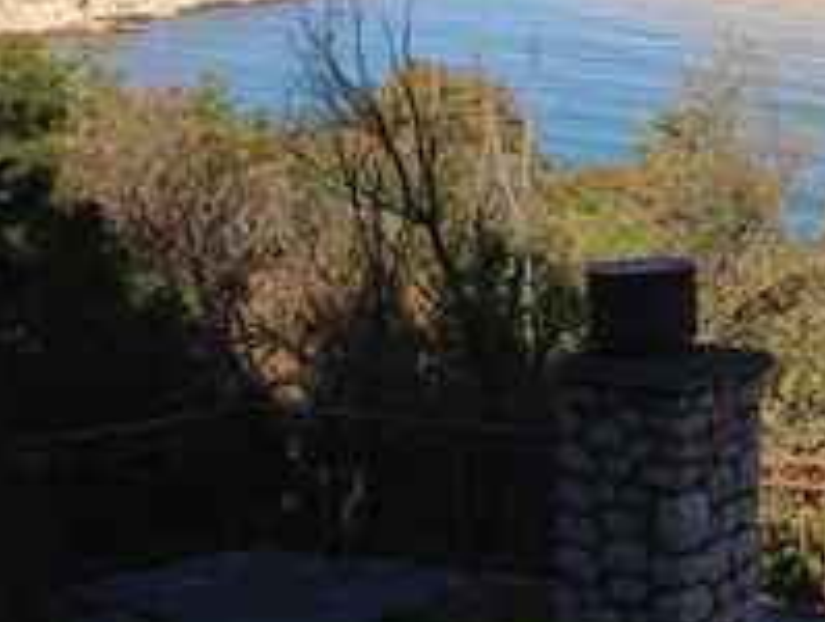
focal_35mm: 103
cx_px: 1134
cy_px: 203
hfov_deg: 17.6
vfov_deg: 14.4
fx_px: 2459
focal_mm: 4.28
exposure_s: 1/1577
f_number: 2.4
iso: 50
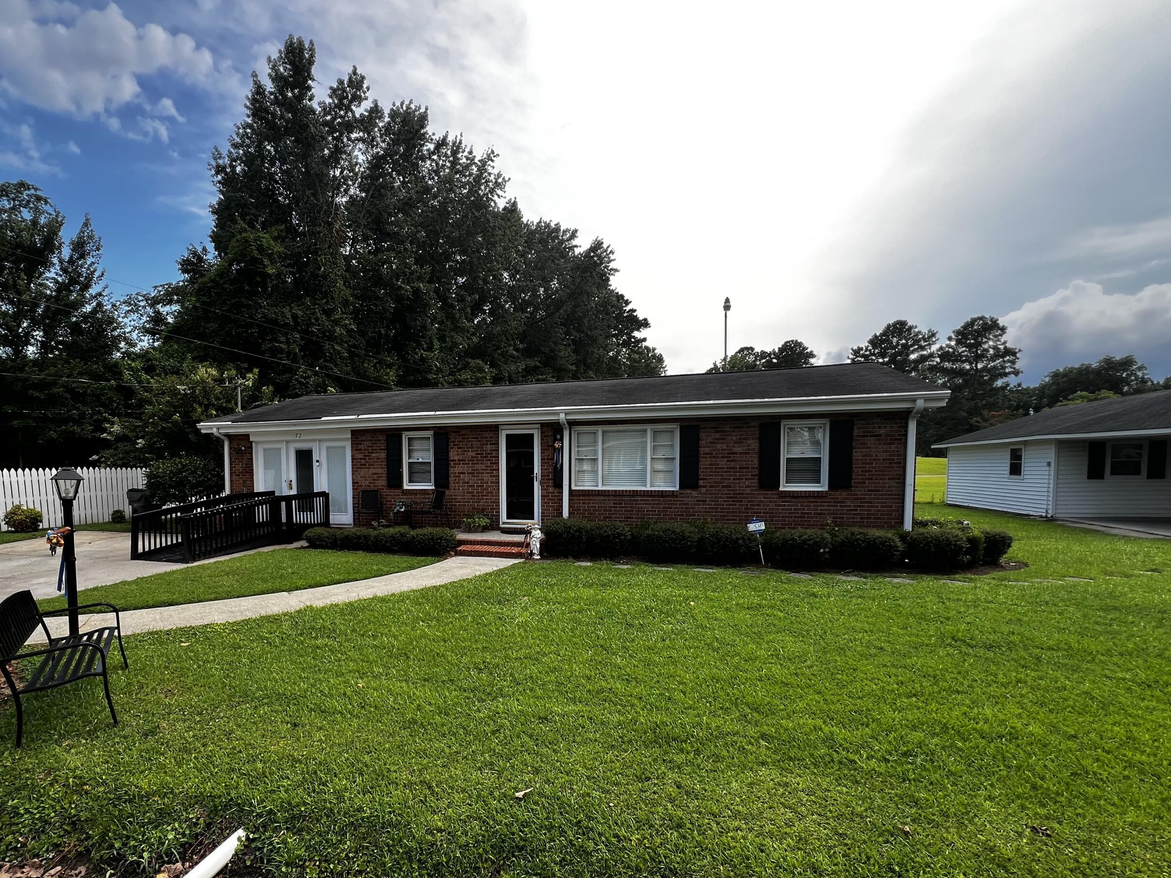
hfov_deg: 93.8
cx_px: 500
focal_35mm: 16
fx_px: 541
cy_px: 503
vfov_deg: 77.6
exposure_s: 1/153
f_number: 1.8
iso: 32
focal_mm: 1.57
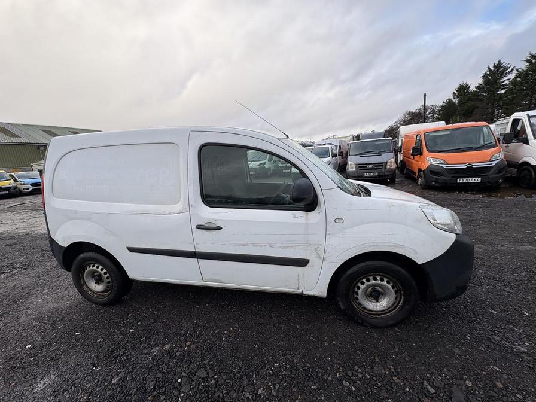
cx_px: 268
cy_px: 201
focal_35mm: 14
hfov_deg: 102.1
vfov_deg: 85.7
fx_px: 217
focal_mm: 2.22
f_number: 2.2
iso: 40
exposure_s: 1/425
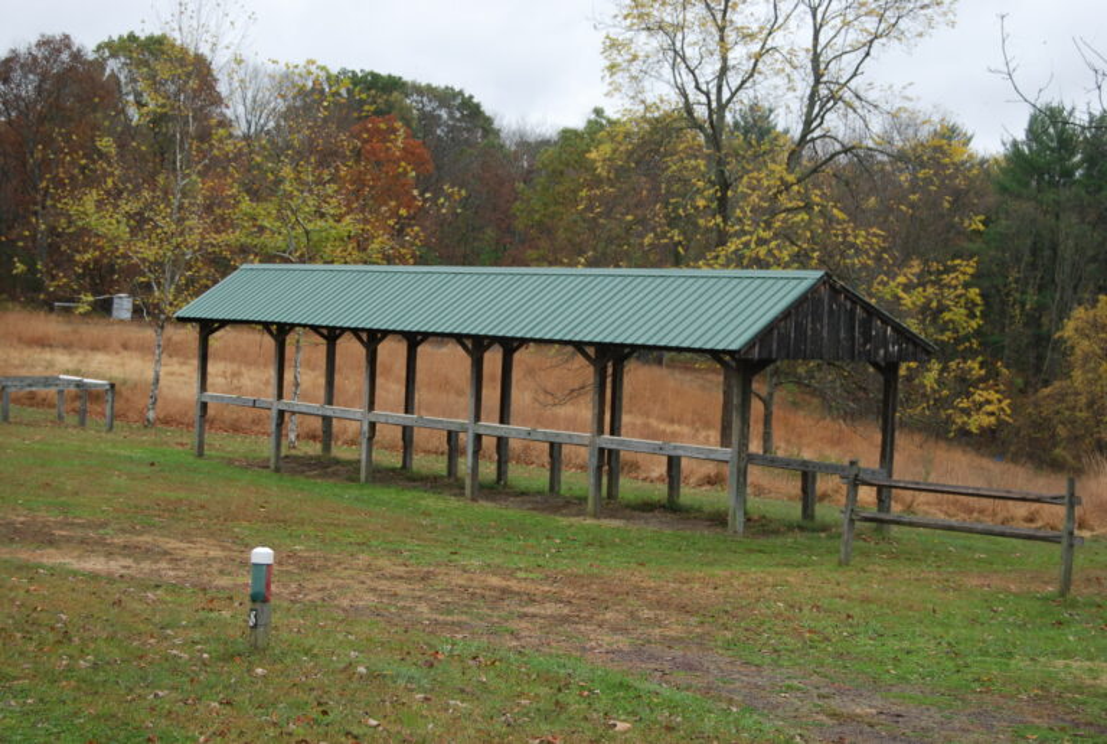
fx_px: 1849
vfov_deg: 22.7
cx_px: 554
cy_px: 372
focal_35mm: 60
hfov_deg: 33.3
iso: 200
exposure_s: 1/100
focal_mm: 40
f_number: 5
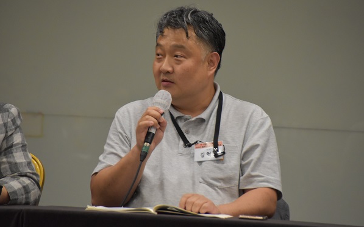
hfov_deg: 5.5
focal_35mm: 384
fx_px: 3809
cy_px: 108
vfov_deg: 3.4
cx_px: 182
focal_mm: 250
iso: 3200
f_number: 6.3
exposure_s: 1/125
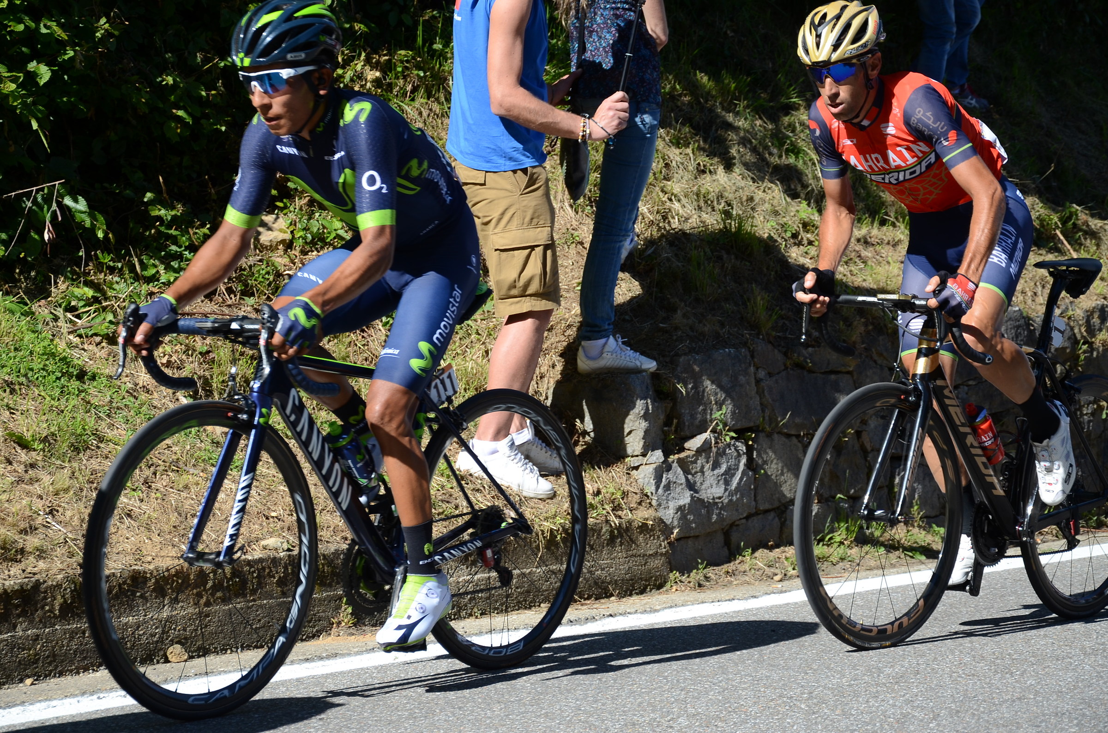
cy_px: 366
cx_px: 554
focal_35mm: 93
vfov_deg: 14.6
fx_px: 2856
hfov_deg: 22.0
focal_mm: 62
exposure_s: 1/640
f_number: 5.3
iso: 200
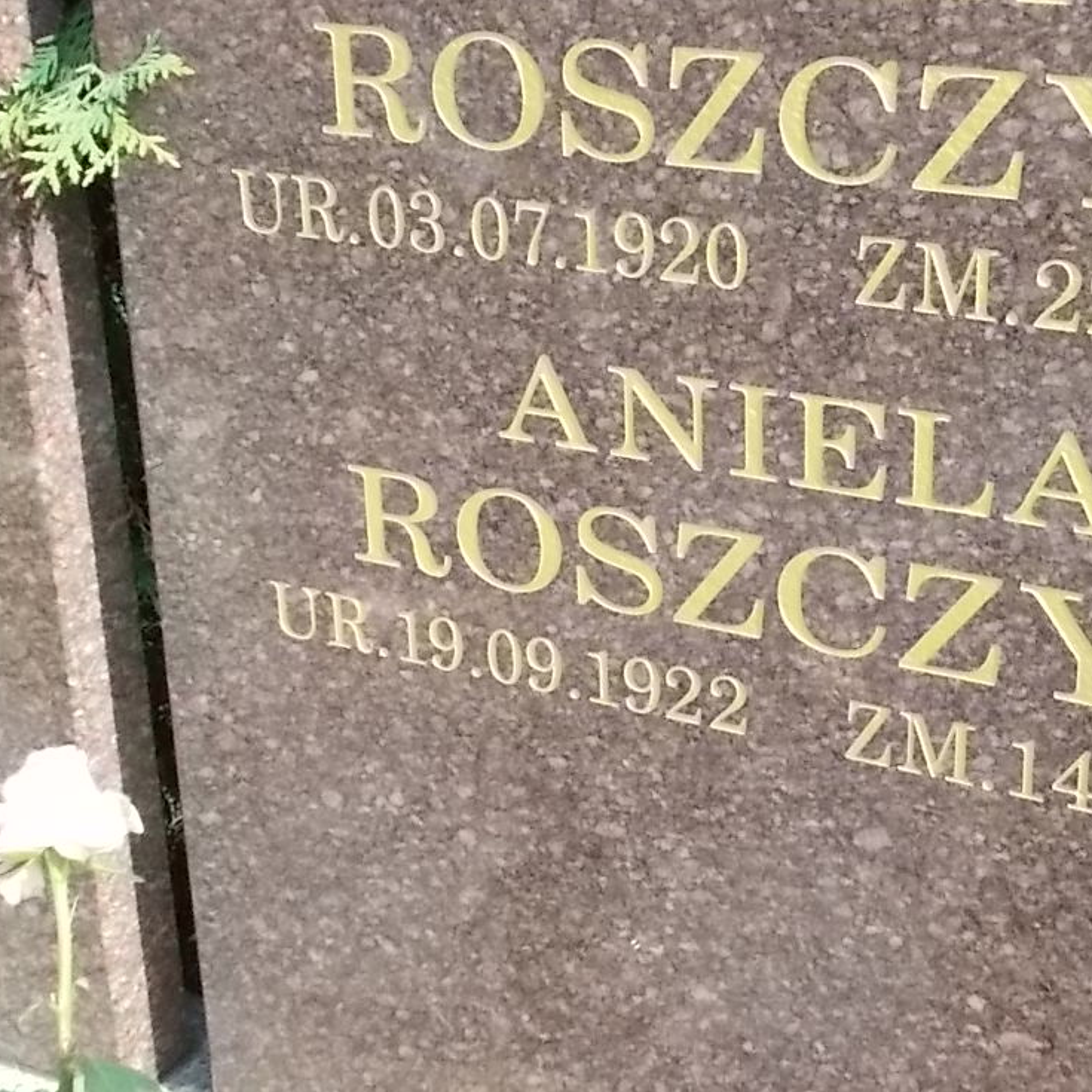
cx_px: 887
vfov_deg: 33.9
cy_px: 426
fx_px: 1785
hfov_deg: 33.0
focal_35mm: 50
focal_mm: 4.6
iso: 400
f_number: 8
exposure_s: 1/320
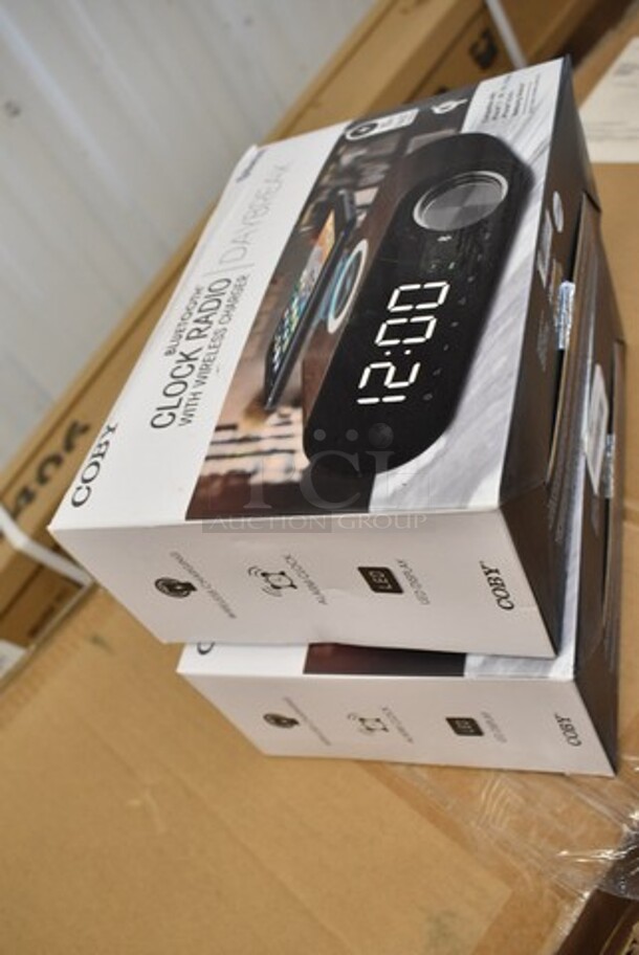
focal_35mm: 33
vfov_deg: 57.2
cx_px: 320
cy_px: 478
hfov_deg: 40.1
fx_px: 877
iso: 2000
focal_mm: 22
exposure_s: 1/125
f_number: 5.6
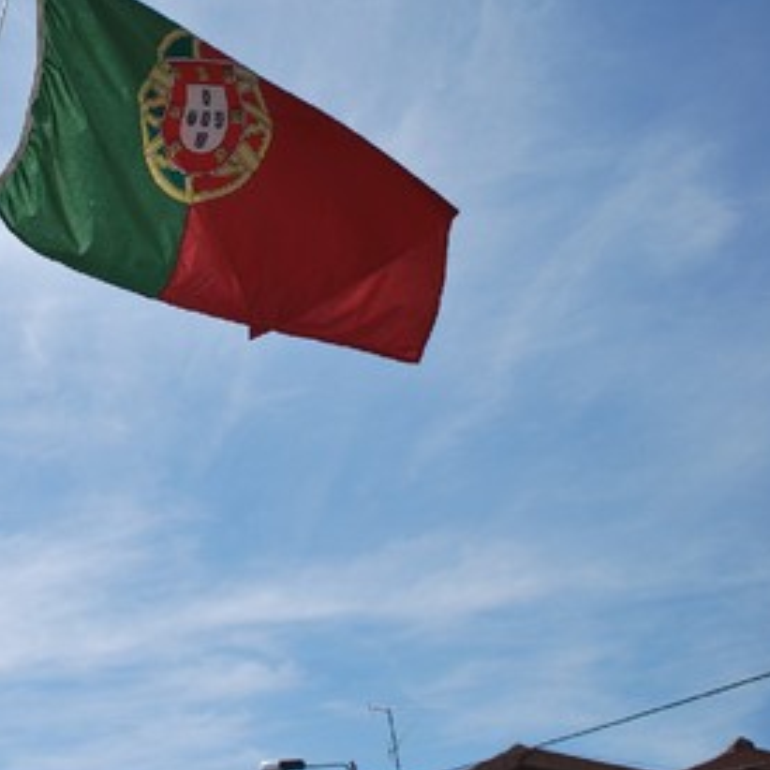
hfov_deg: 29.6
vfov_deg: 30.5
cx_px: 115
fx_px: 1409
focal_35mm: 56
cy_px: 330
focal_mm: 24
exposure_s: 1/1250
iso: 100
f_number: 4
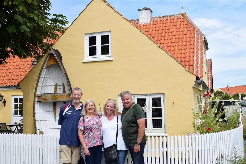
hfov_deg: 47.9
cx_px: 123
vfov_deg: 33.1
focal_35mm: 40
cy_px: 82
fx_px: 277
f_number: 9
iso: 200
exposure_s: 1/320
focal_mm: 27
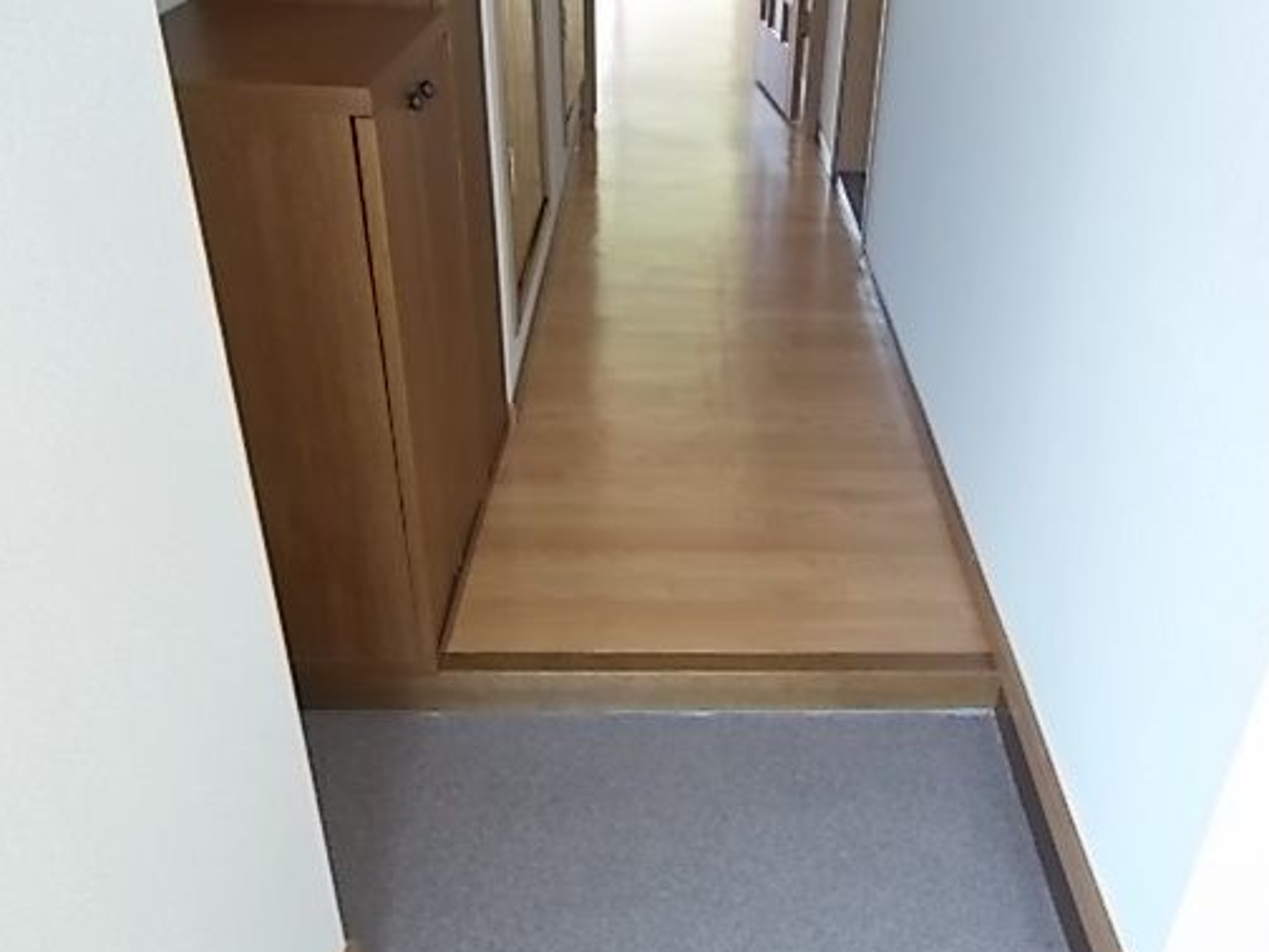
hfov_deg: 54.9
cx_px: 776
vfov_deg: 42.7
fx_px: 1210
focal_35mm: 33
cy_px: 584
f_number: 3.2
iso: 160
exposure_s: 1/25
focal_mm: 4.6
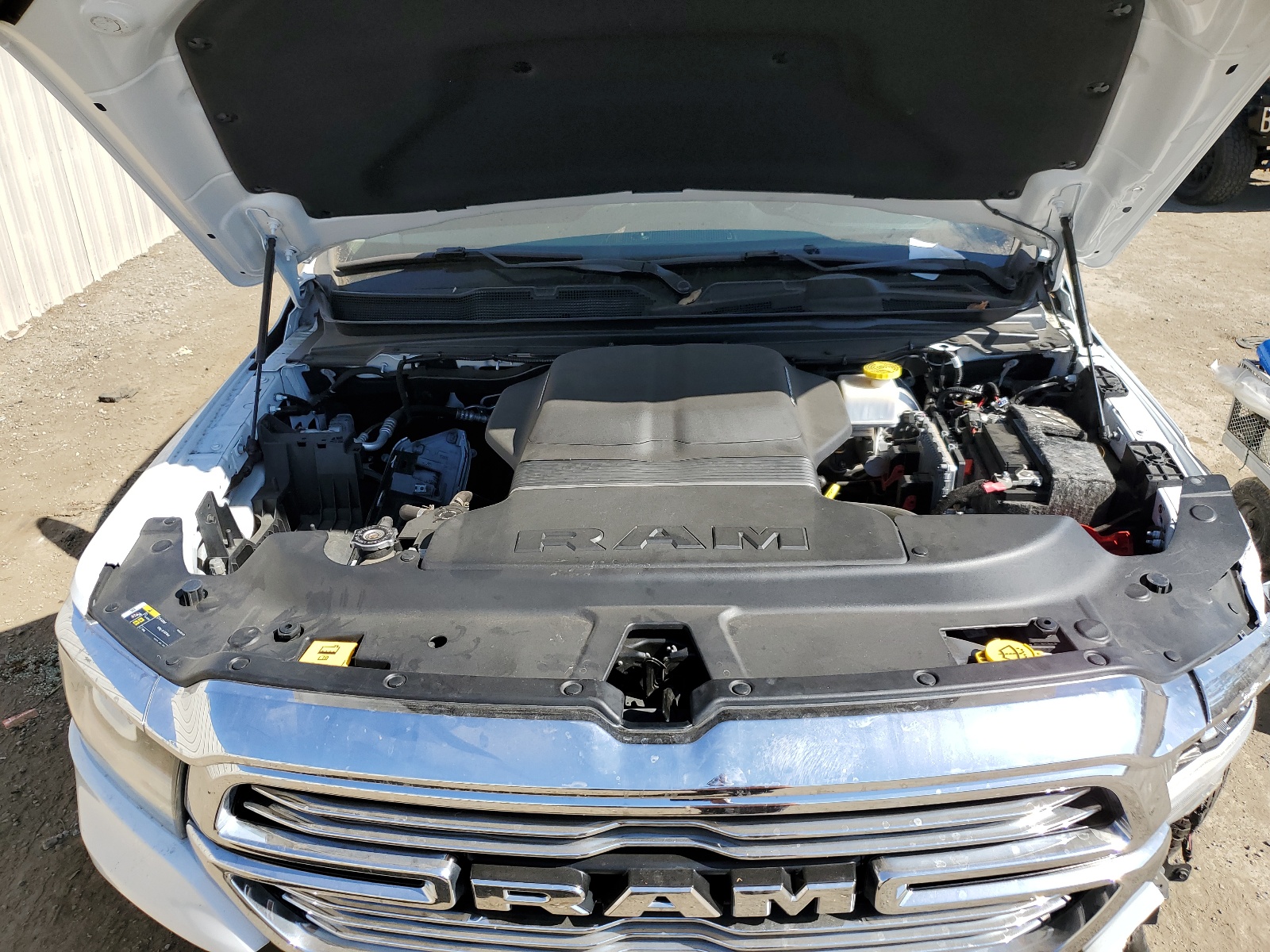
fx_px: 954
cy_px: 476
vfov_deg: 53.1
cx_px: 635
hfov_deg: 67.3
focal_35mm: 26
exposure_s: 1/2000
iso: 50
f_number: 1.5
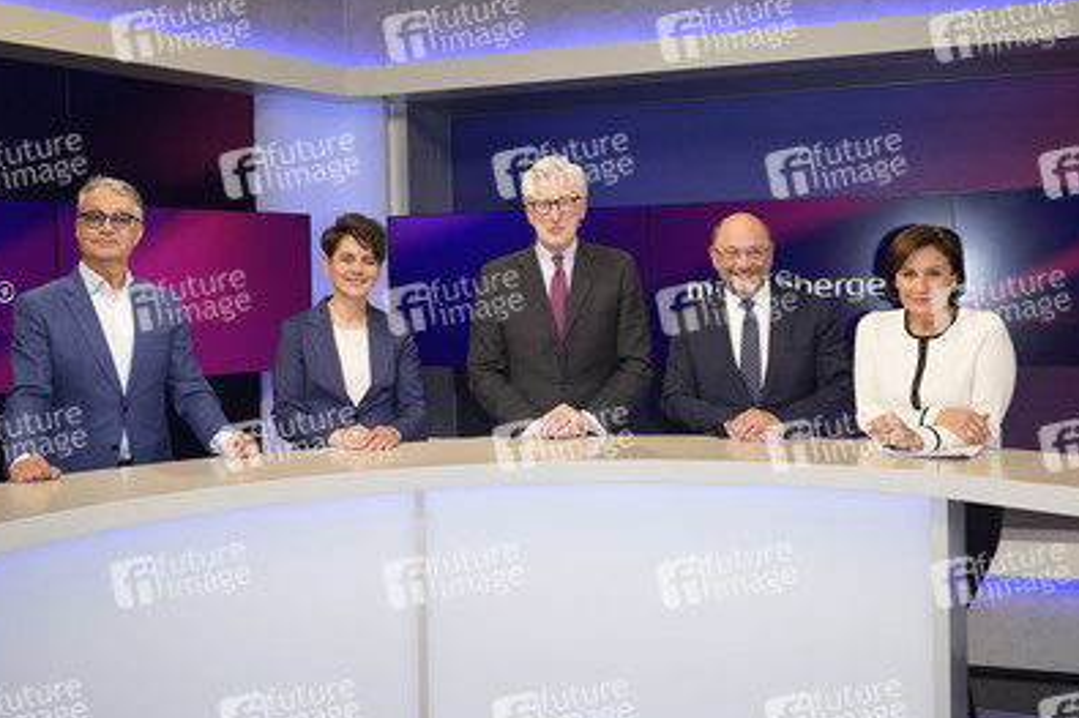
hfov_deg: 58.6
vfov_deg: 41.1
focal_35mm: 32
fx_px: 959
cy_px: 371
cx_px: 490
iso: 2000
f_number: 5.6
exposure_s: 1/160
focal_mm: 28
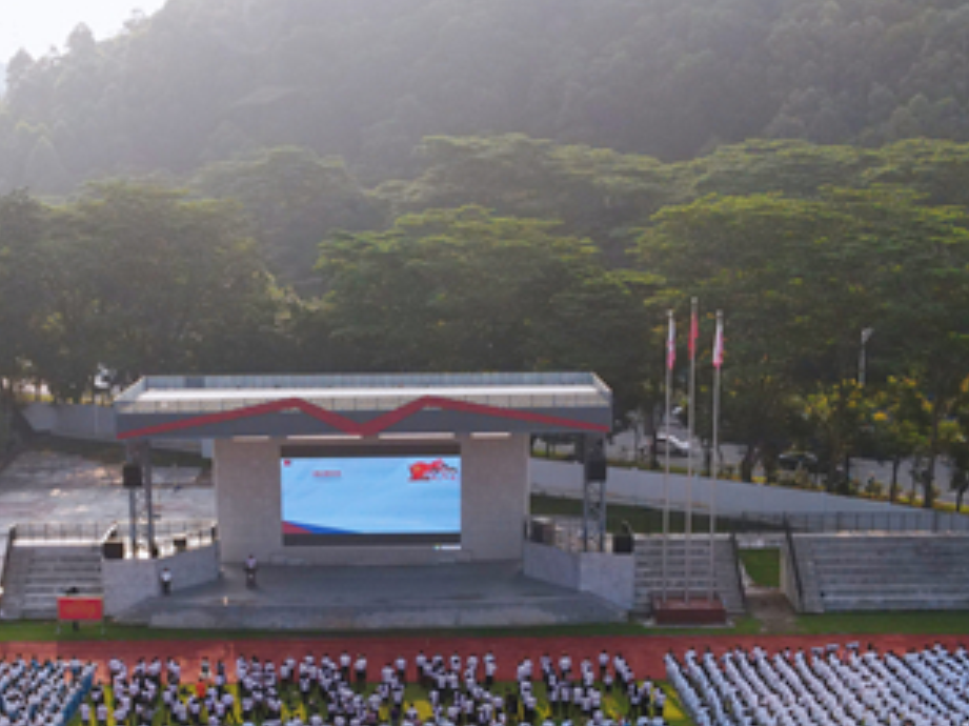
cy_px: 573
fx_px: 1707
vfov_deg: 23.7
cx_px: 382
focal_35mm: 61
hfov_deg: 31.6
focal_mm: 4.5
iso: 100
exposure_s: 1/400
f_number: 2.8
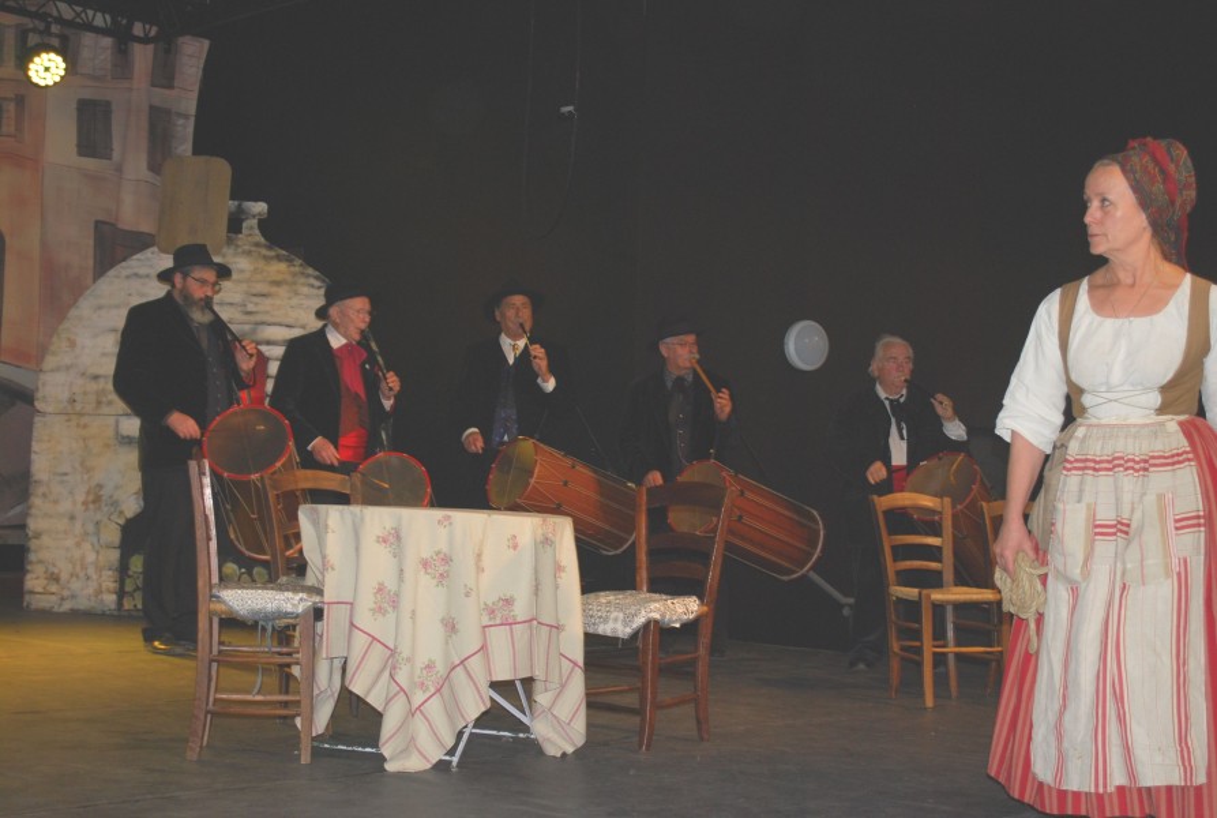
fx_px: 1728
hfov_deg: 38.8
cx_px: 608
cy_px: 409
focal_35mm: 51
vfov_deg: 26.6
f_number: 5
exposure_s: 1/60
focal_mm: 34
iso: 320
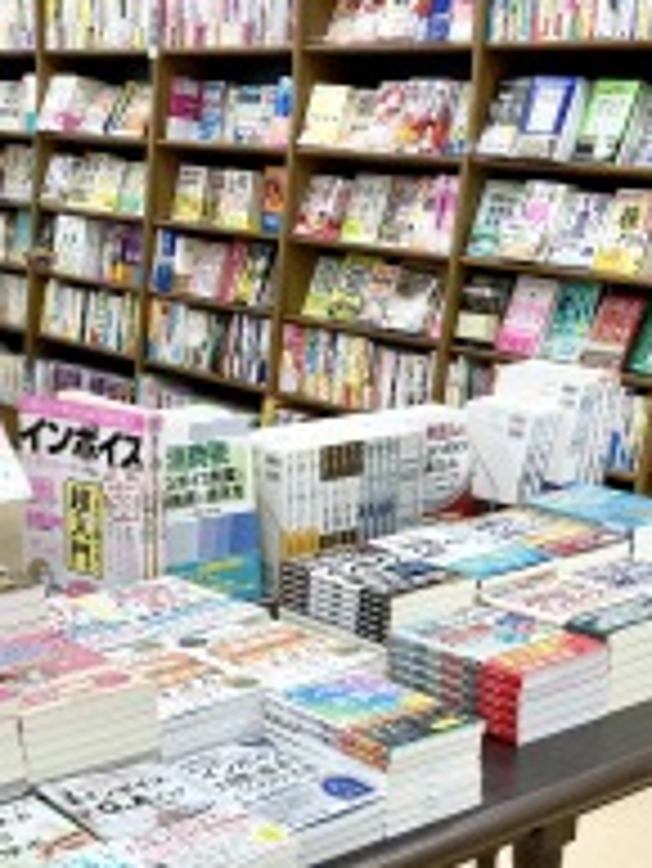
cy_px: 688
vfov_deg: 32.4
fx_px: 1455
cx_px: 279
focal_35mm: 58
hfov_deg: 25.2
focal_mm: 3.99
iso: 50
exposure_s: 1/120
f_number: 1.8
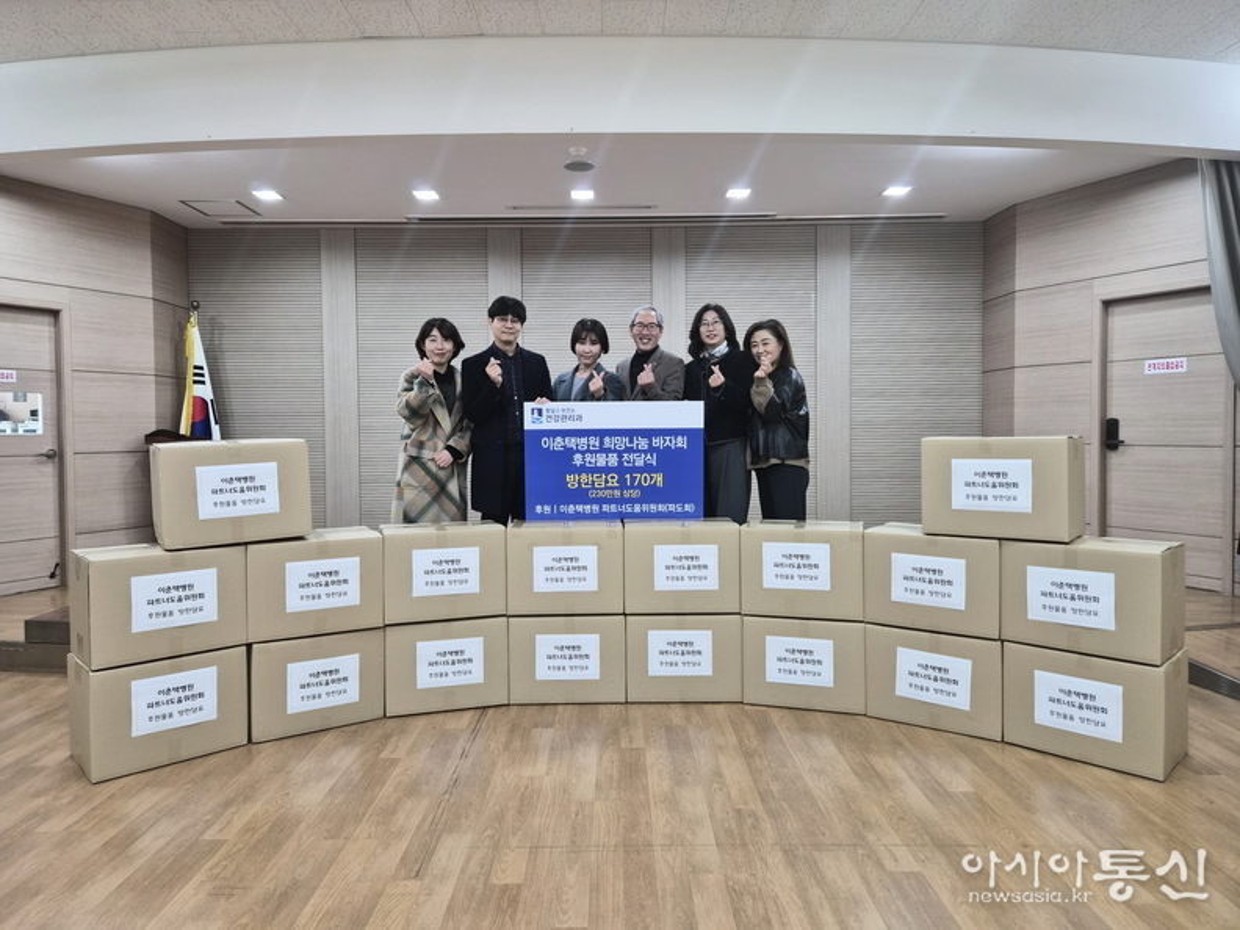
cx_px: 620
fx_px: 824
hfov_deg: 73.9
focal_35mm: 23
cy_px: 465
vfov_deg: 58.9
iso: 200
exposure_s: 1/120
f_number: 1.8
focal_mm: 5.4
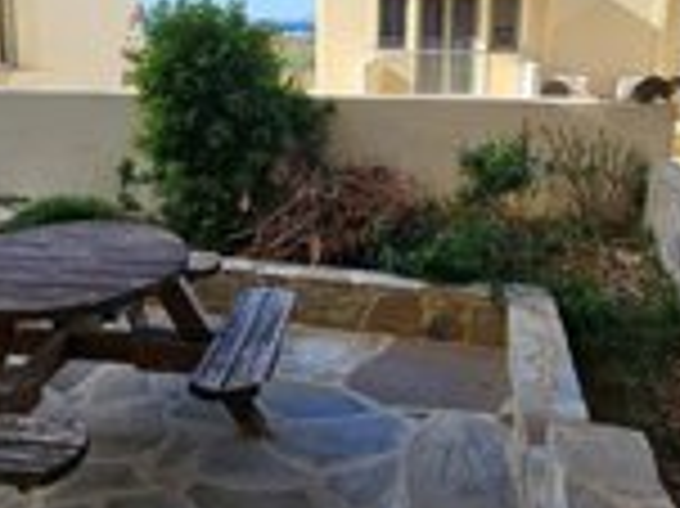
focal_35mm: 31
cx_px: 324
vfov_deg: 43.9
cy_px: 126
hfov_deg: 58.4
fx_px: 608
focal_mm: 2.2
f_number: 2.2
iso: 50
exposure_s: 1/1453
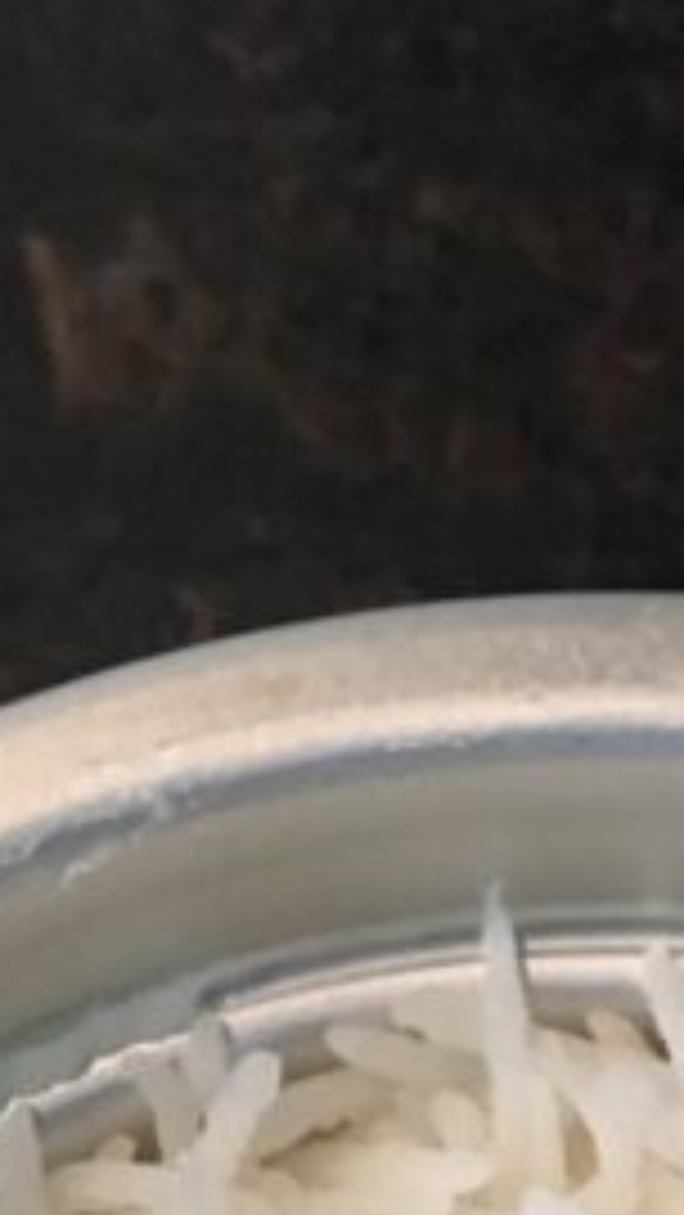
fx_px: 3867
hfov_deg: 10.1
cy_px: 2228
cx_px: 621
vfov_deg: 15.3
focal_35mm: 120
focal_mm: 4.15
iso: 200
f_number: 2.2
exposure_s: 1/33
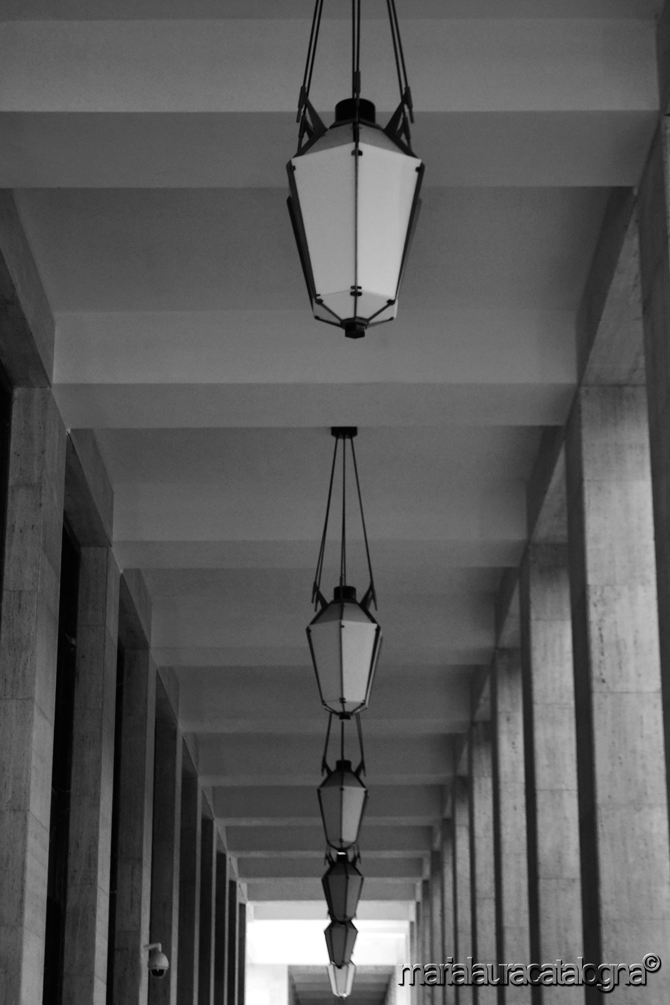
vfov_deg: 29.9
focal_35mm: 68
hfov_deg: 20.2
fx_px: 1884
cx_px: 335
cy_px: 502
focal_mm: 45
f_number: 5.3
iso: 1600
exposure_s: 1/250
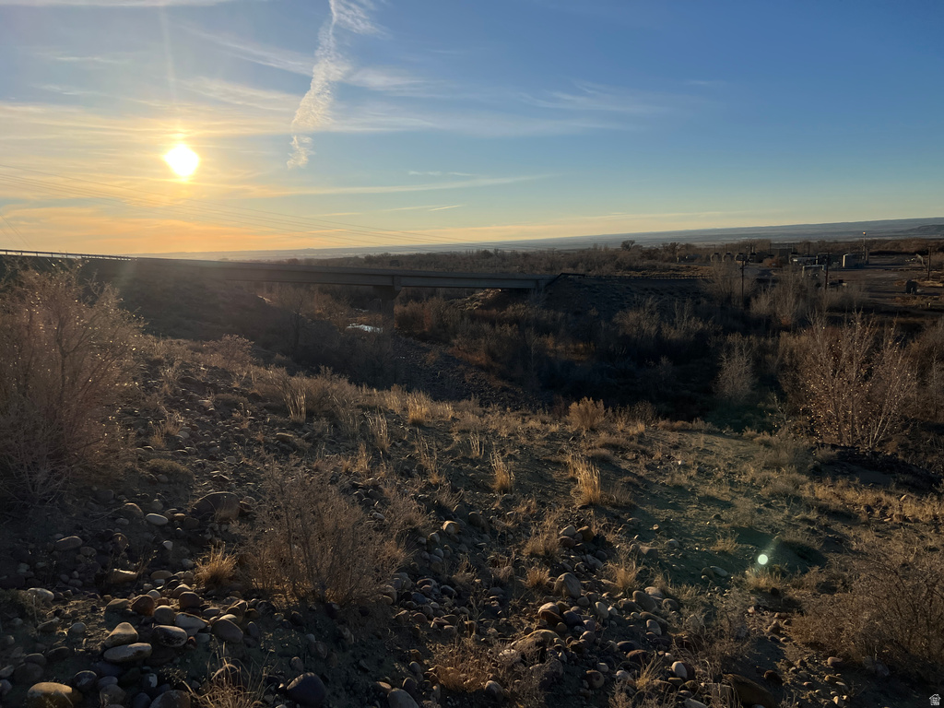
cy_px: 354
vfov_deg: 53.1
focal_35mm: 26
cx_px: 472
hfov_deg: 67.3
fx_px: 709
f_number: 1.5
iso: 50
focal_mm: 5.7
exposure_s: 1/14286
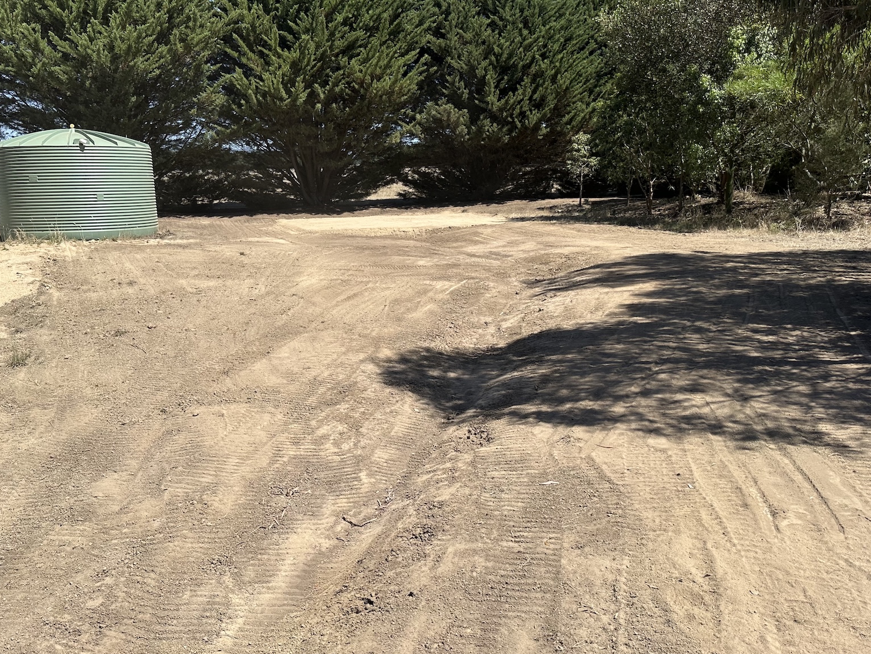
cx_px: 418
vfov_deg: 46.8
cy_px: 324
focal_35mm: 30
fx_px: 755
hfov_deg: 59.9
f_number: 1.78
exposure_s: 1/4545
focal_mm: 6.86
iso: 80
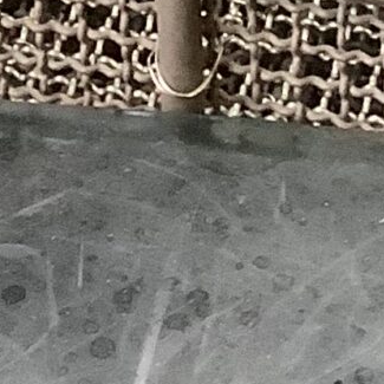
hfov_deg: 8.1
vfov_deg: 7.2
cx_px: 219
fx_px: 2711
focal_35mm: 216
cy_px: -770
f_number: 2.4
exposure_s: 1/30
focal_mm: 3.3
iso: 320
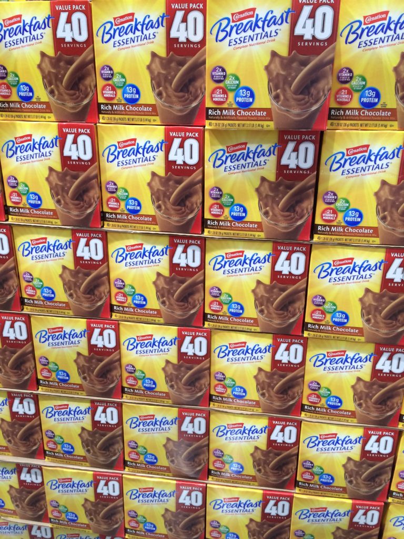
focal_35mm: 29
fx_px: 451
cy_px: 270
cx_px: 202
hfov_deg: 48.2
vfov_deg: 61.7
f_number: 2.2
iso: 160
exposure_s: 1/33
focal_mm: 4.15
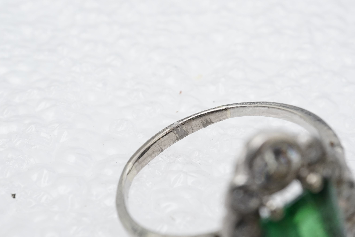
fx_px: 661
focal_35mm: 67
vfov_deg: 20.3
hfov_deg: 30.1
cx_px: 197
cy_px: 147
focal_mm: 30
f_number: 22
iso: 640
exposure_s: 1/125
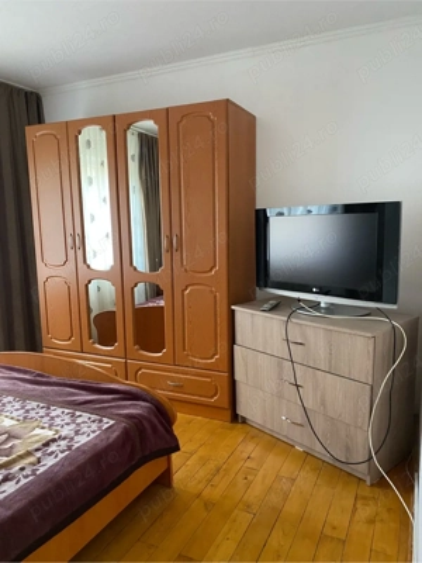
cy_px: 282
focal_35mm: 26
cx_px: 211
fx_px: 423
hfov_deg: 53.1
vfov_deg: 67.3
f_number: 1.8
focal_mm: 4.25
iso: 320
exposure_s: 1/50
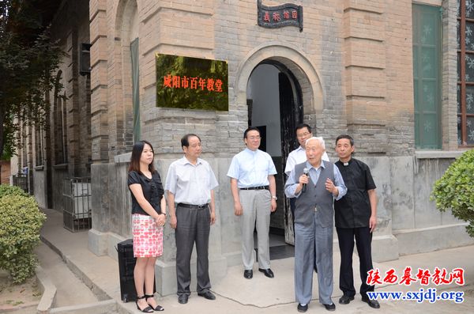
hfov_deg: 51.4
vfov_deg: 35.3
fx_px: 493
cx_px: 237
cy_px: 157
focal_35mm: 38
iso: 400
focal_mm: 25
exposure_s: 1/250
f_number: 6.3
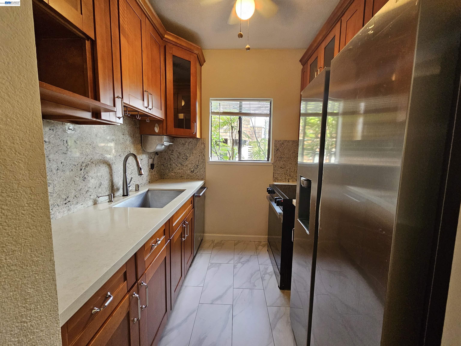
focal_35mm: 13
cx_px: 230
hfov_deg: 106.2
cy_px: 173
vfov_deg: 89.9
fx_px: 173
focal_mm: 2.2
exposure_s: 1/100
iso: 320
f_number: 2.2
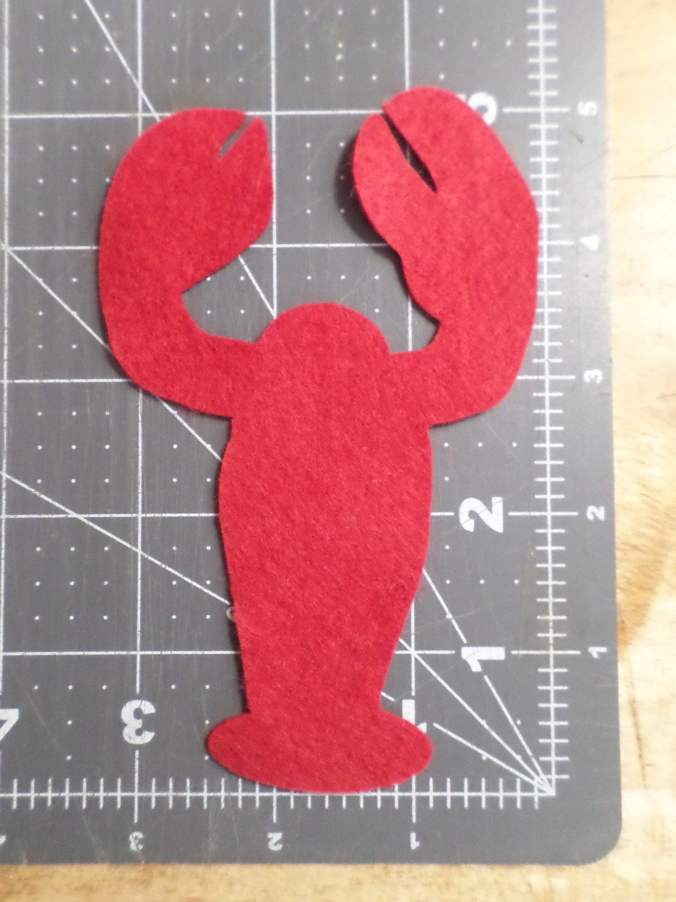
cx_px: 338
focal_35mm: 25
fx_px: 651
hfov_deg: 54.9
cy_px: 451
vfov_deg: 69.4
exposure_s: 1/30
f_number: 2.5
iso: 640
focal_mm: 4.5
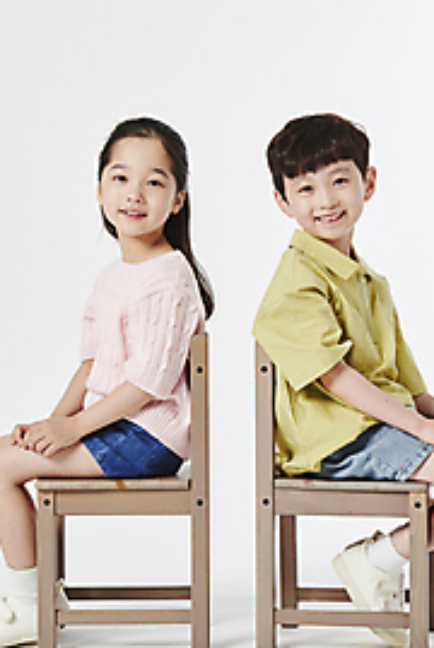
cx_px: 235
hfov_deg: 13.2
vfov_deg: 19.6
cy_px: 253
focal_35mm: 104
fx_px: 1876
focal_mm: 70
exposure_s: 1/125
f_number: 11
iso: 100
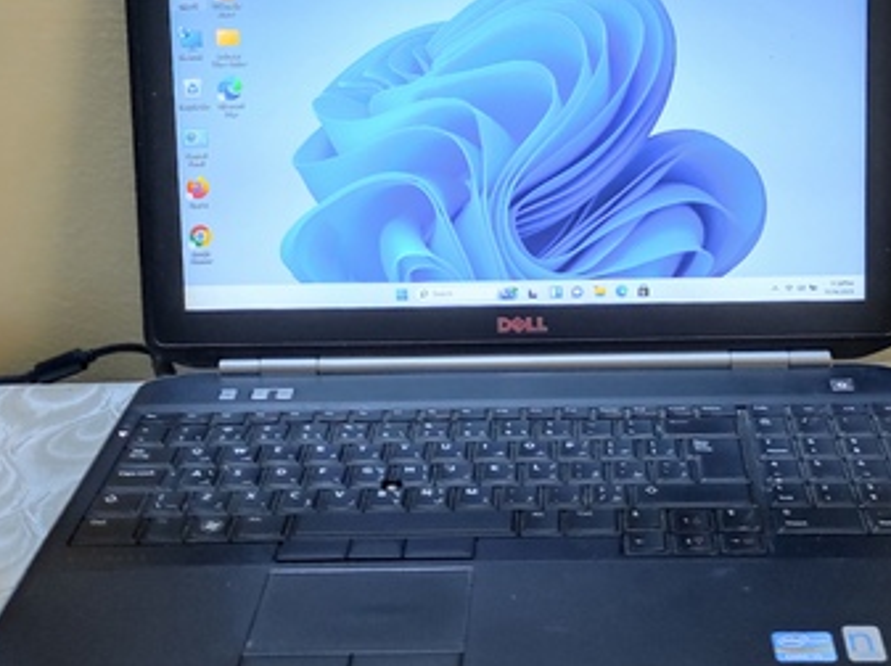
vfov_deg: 41.6
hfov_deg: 53.5
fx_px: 874
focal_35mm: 34
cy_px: 281
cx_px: 550
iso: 1738
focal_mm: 5.43
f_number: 1.89
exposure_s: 1/20
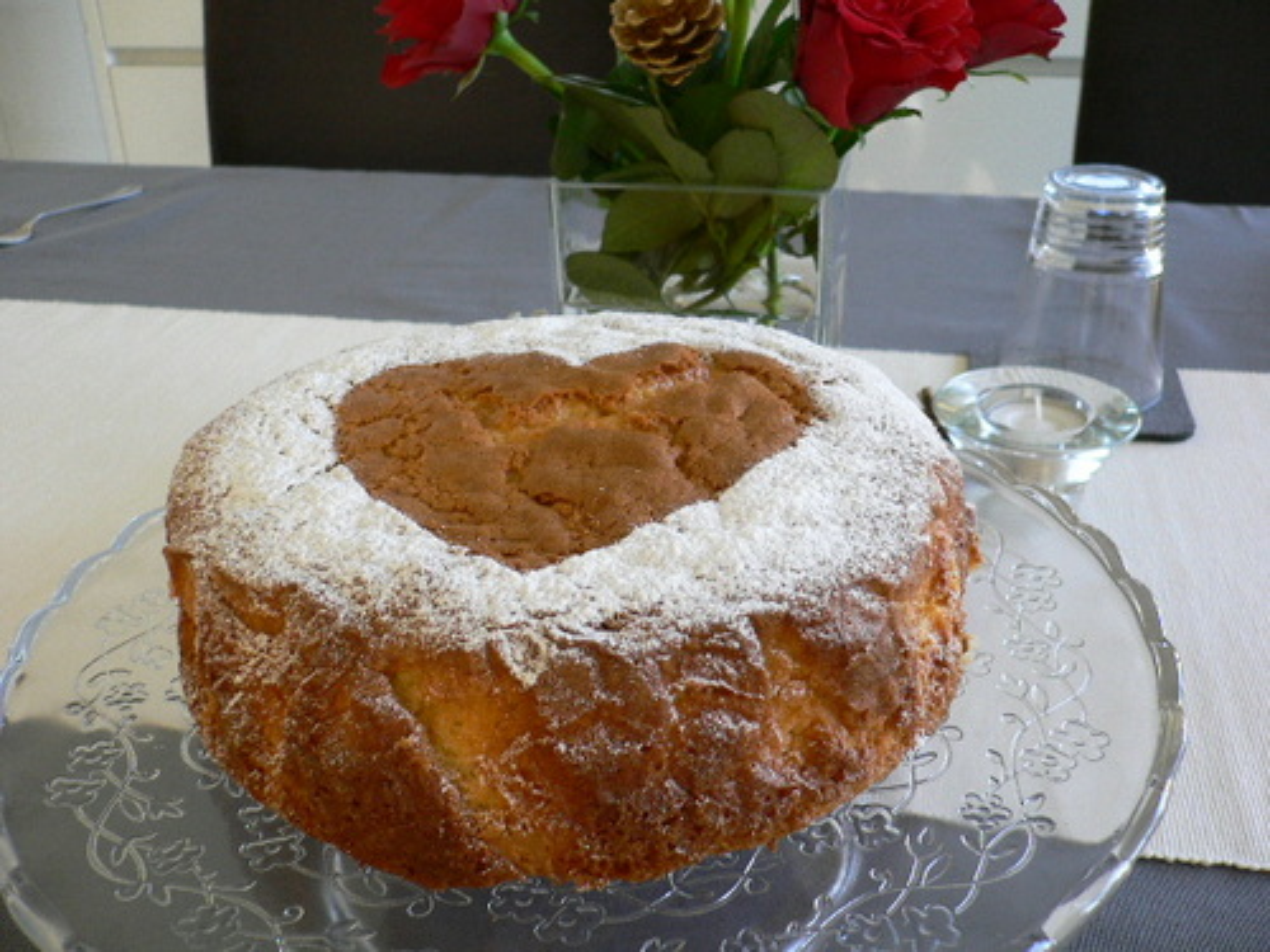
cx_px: 635
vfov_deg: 40.7
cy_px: 476
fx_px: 1284
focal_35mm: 35
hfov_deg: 52.6
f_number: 2.8
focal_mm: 5.8
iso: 100
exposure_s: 1/40
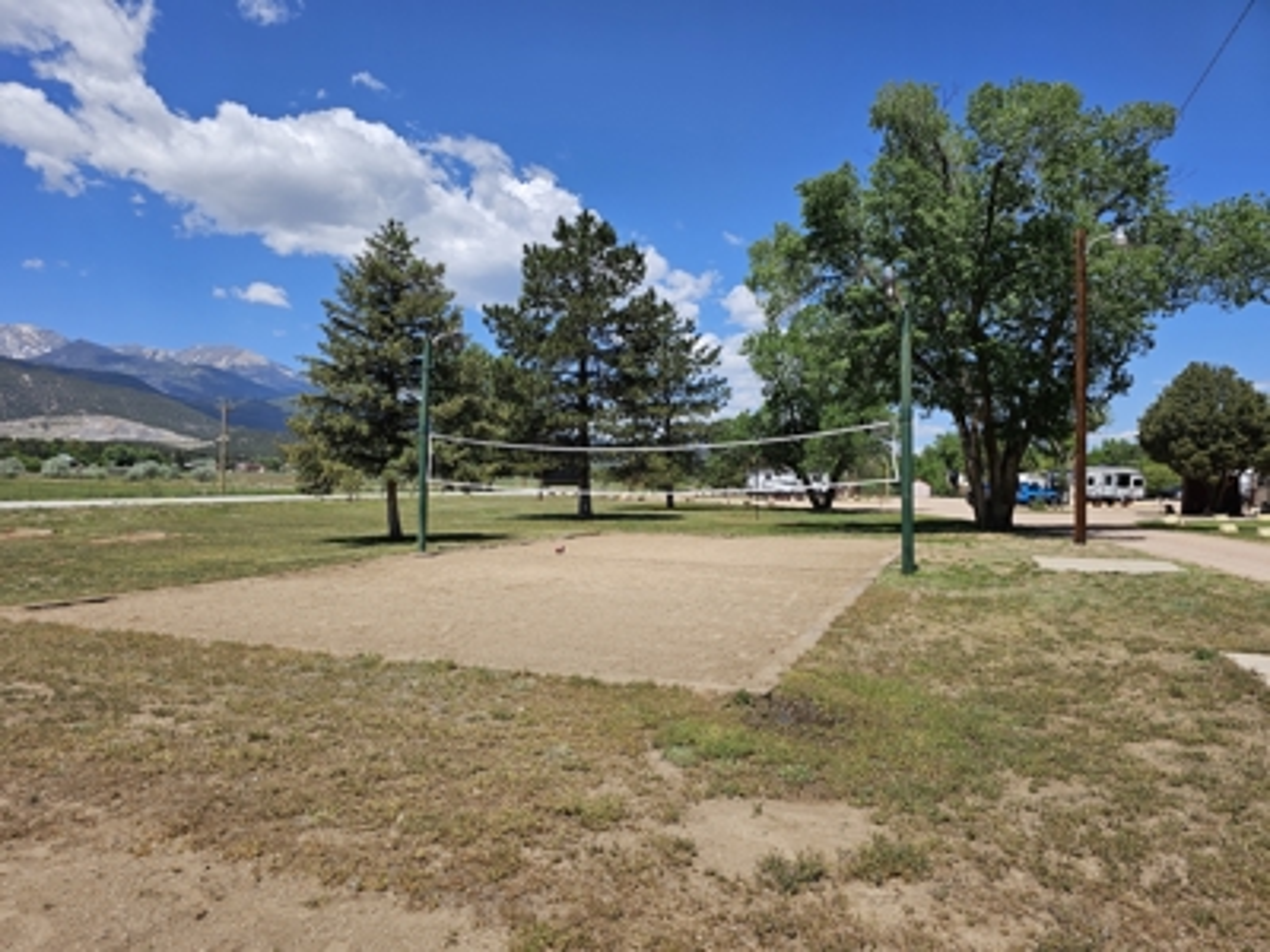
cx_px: 635
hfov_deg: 73.9
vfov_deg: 58.9
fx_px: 844
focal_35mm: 23
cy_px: 476
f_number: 1.7
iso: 10
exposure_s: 1/934
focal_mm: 6.3
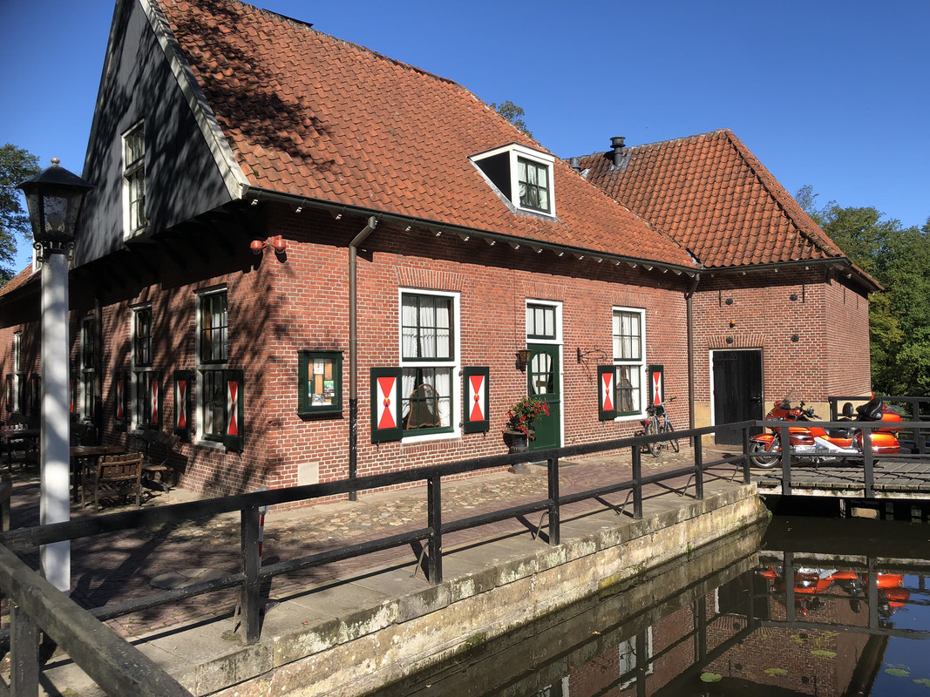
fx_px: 752
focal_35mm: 28
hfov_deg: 63.4
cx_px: 465
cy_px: 348
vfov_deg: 49.7
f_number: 1.8
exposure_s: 1/1350
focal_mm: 4
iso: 20
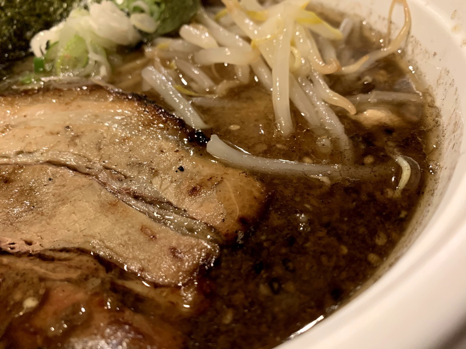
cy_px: 174
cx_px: 233
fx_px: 350
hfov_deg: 67.3
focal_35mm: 26
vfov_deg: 53.1
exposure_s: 1/40
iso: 400
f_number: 1.8
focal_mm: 4.25
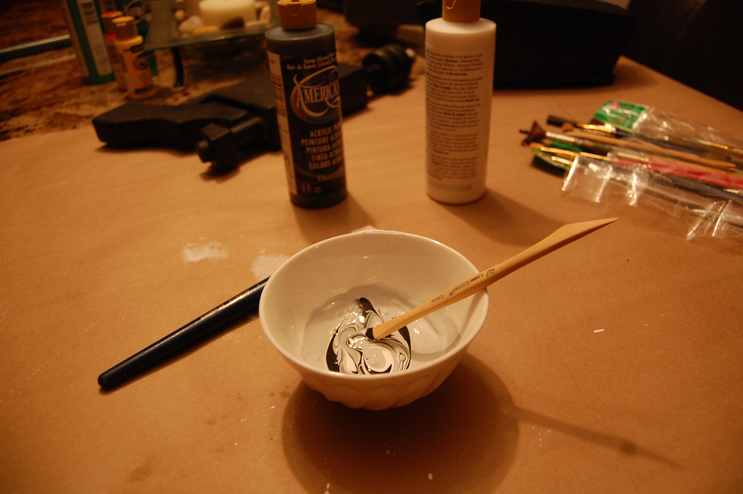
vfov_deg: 47.8
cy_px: 247
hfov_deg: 67.4
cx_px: 372
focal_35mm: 27
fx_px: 557
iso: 800
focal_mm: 18
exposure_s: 1/25
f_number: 3.5
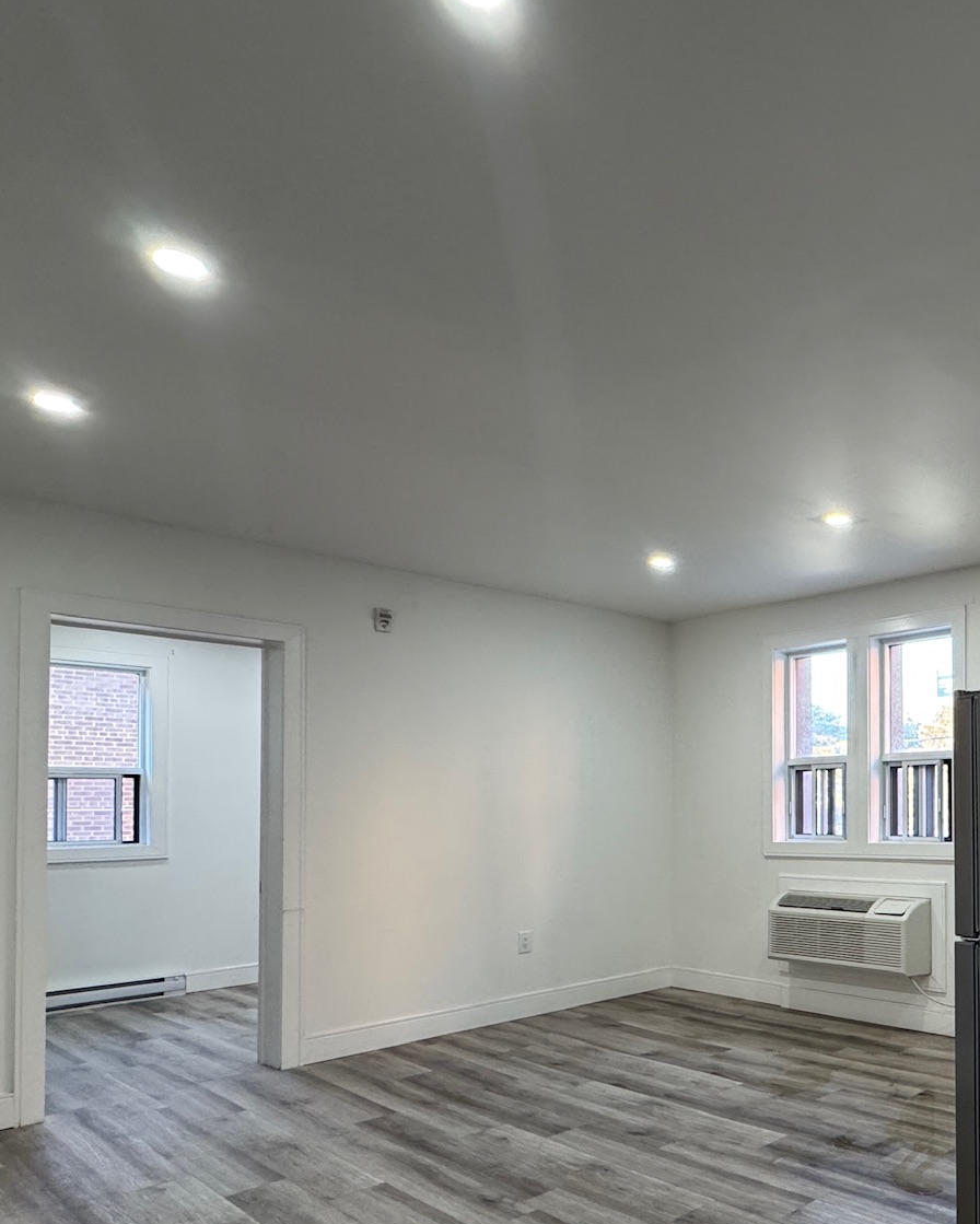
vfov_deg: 66.8
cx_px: 928
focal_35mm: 25
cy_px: 784
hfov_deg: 49.0
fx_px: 906
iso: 320
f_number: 2.2
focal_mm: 2.22
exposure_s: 1/120
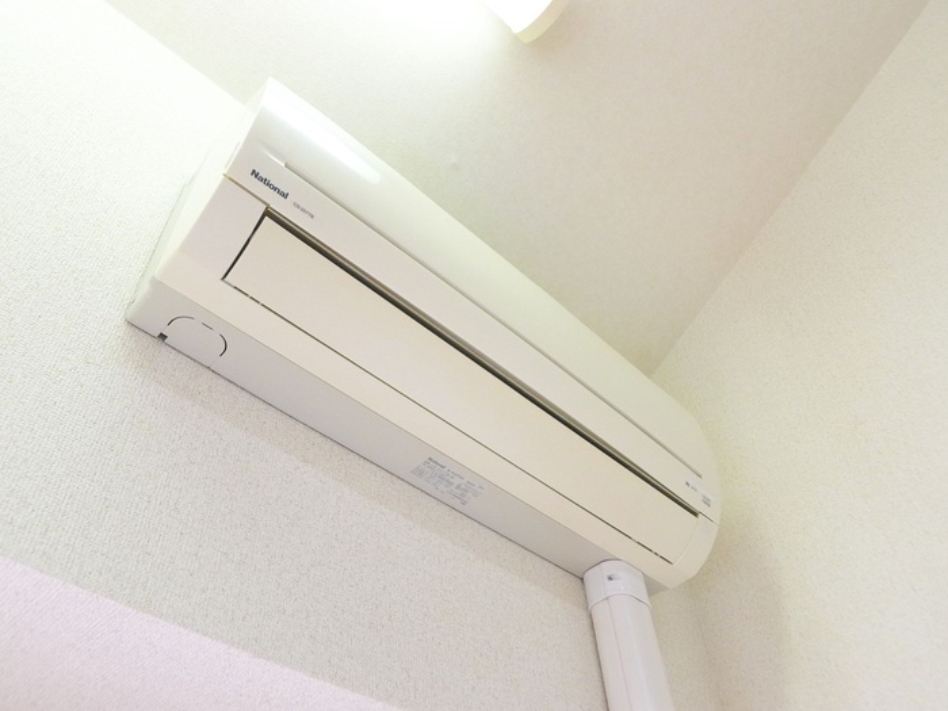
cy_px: 356
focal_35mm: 37
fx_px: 1013
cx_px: 474
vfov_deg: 38.7
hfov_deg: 50.1
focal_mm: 7.9
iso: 400
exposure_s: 1/60
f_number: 2.4
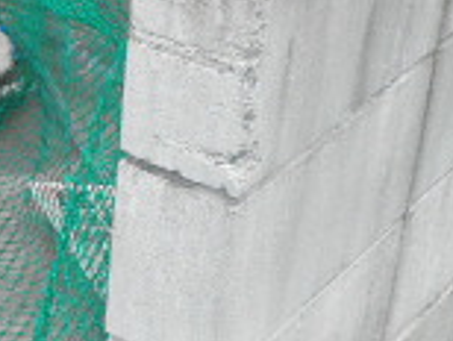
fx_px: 1416
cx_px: -76
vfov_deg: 13.7
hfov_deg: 17.4
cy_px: 59
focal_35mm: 108
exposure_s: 1/320
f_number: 2.8
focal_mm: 4.7
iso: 64
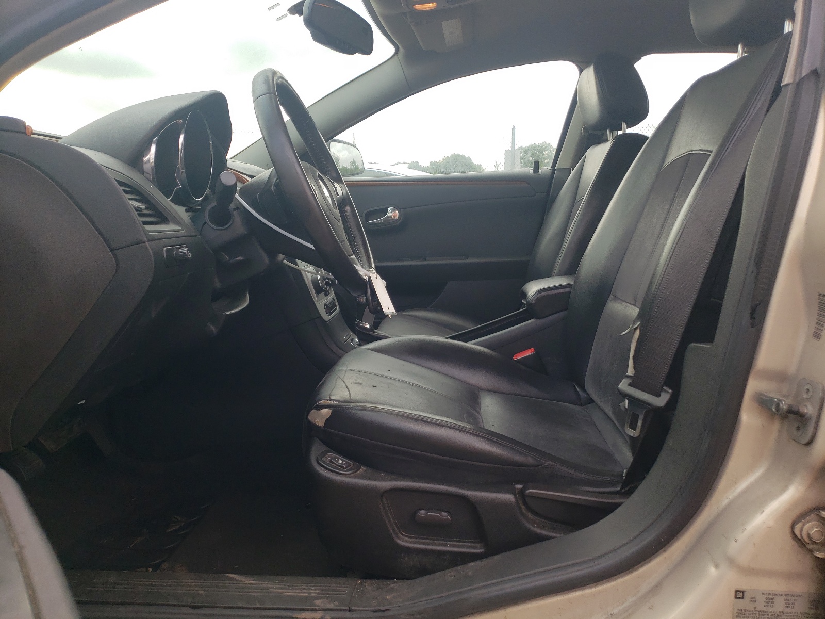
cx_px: 412
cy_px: 310
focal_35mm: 26
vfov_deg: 53.1
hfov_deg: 67.3
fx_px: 620
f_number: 1.5
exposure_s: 1/476
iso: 50
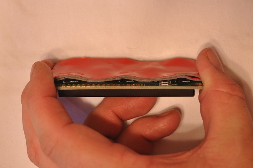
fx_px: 863
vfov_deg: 11.1
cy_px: 84
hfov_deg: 16.7
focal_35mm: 123
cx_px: 126
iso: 400
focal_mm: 82
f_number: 5.6
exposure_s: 1/10
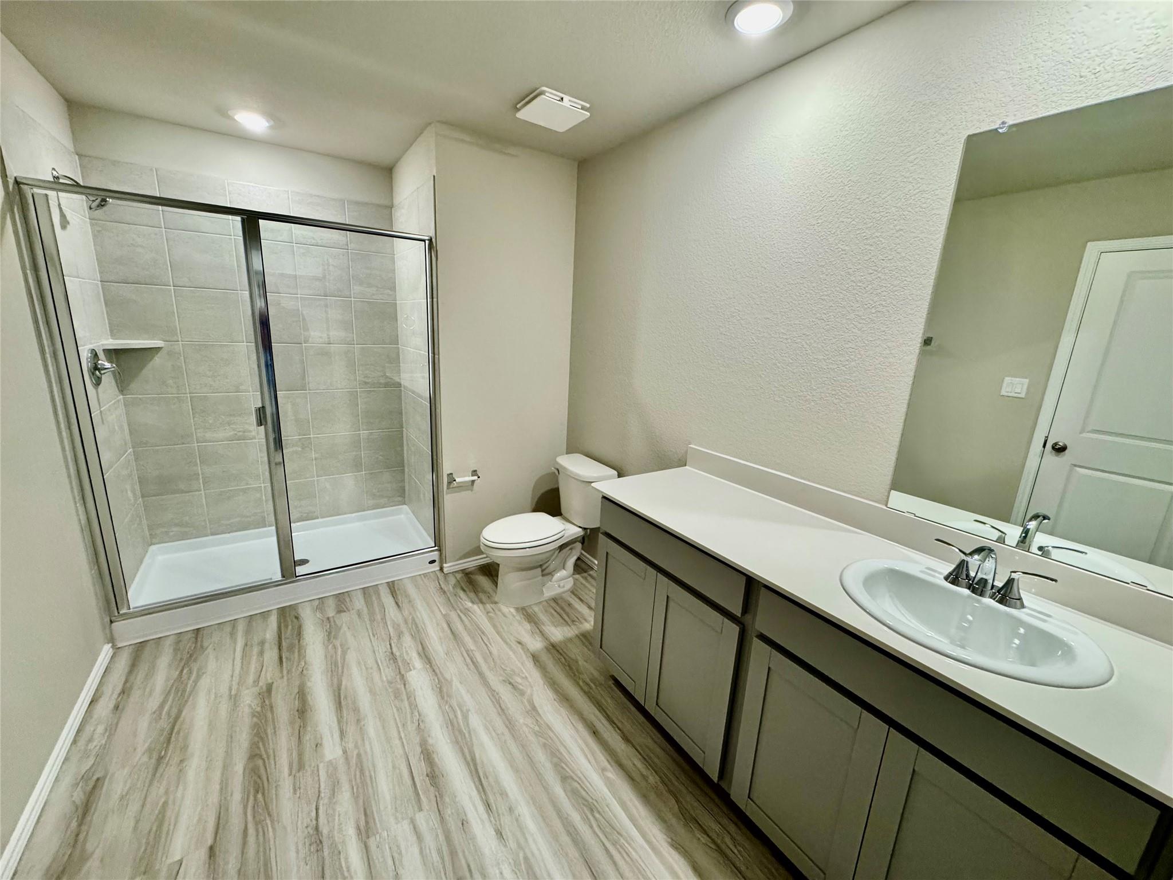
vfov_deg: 85.7
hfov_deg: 102.1
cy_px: 440
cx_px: 586
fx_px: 474
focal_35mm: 14
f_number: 2.2
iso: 250
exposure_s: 1/120
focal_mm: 2.22
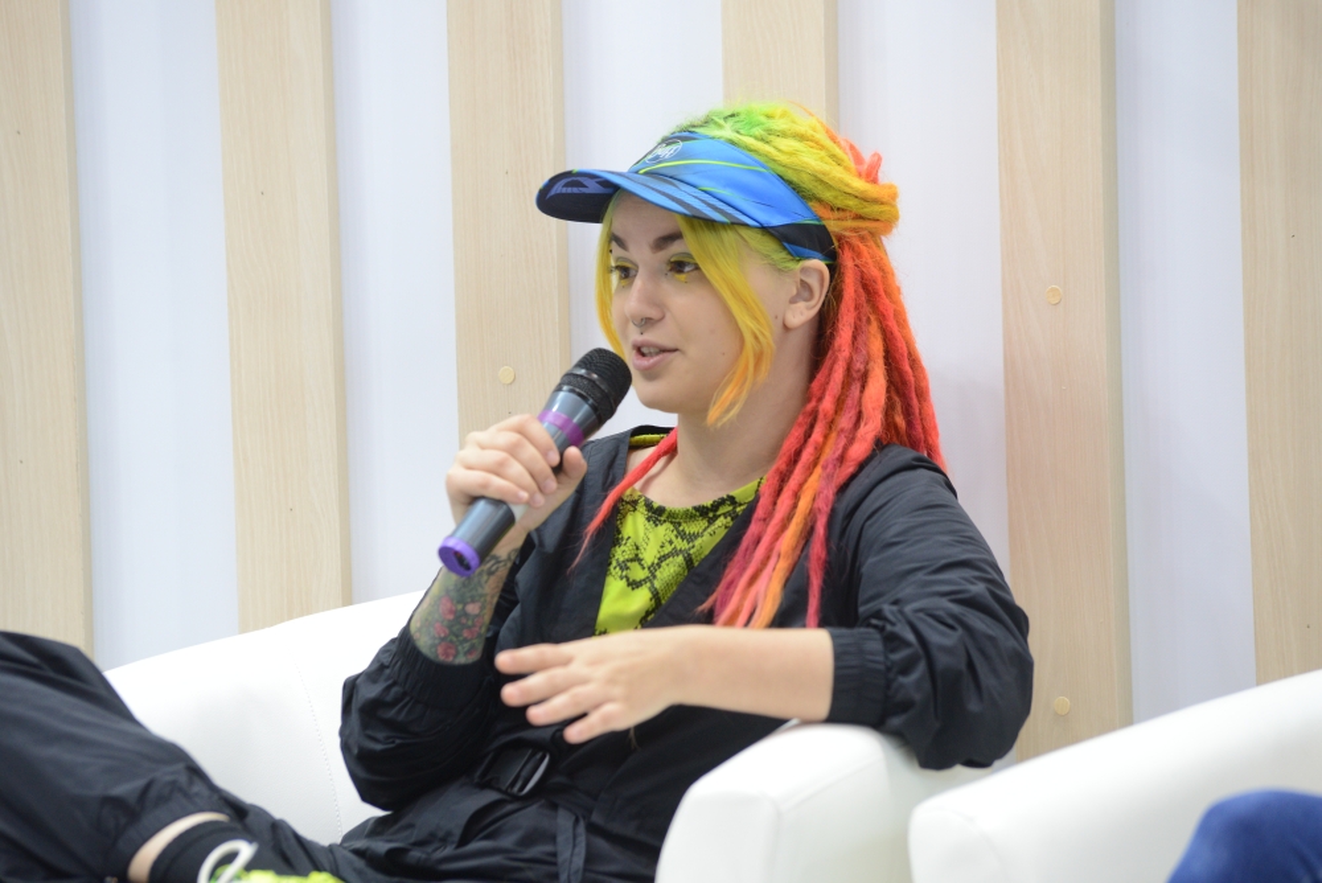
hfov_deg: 10.3
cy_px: 442
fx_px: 7348
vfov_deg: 6.9
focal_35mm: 200
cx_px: 661
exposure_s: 1/160
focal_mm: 200
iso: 1600
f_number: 4
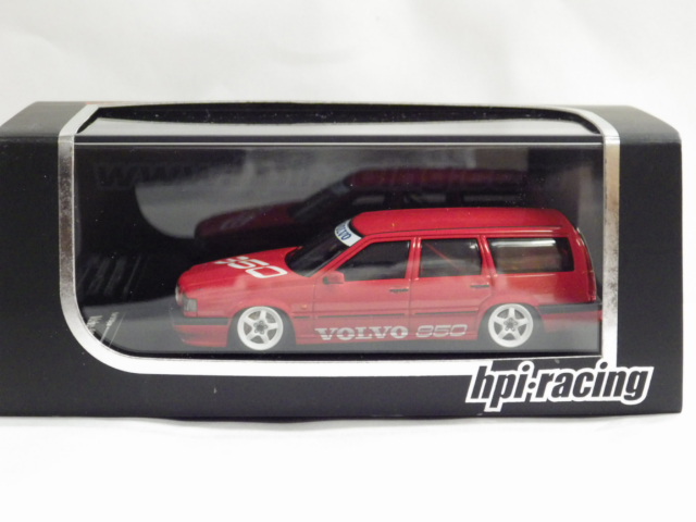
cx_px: 348
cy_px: 261
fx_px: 1749
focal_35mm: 87
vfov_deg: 17.0
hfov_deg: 22.5
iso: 1000
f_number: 4.4
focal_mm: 15.6
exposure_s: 1/30
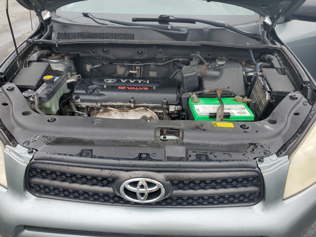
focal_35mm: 26
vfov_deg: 53.1
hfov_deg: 67.3
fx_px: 237
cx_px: 158
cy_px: 118
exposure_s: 1/714
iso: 50
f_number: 1.5
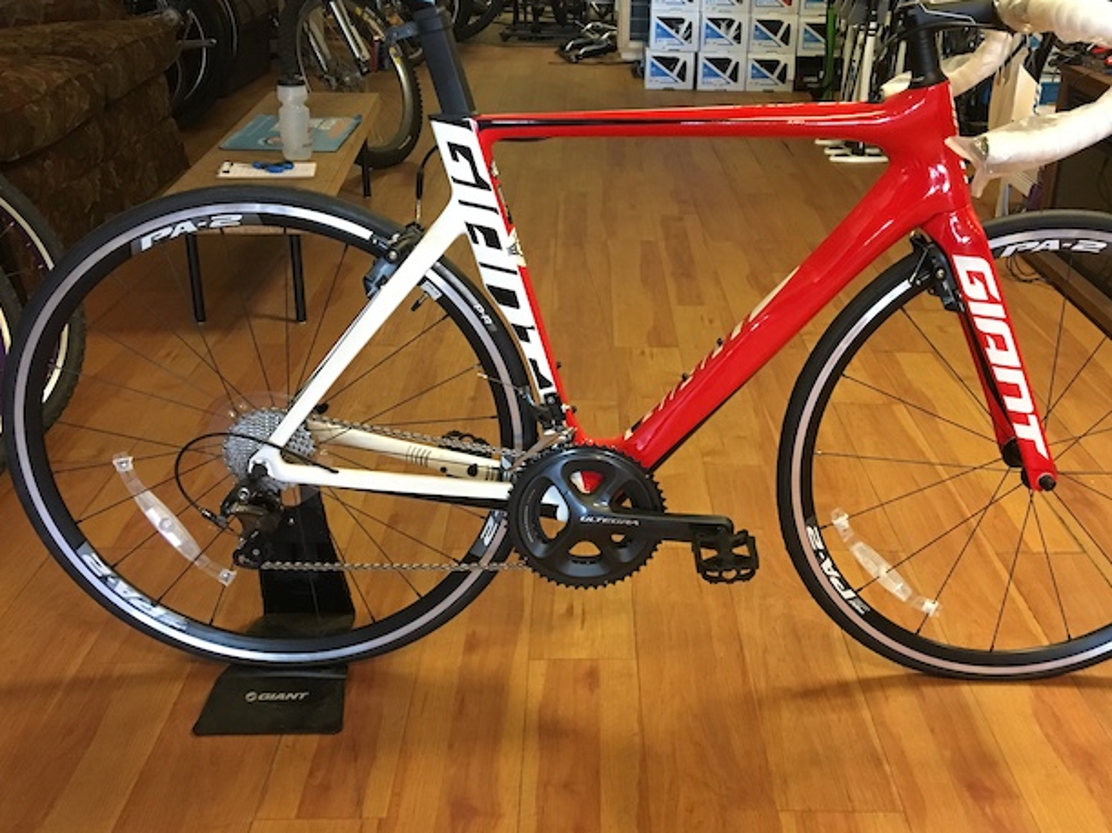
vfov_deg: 37.7
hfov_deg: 48.8
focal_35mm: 38
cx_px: 639
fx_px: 1220
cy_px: 373
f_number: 2.2
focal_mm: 4.15
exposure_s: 1/30
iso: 200
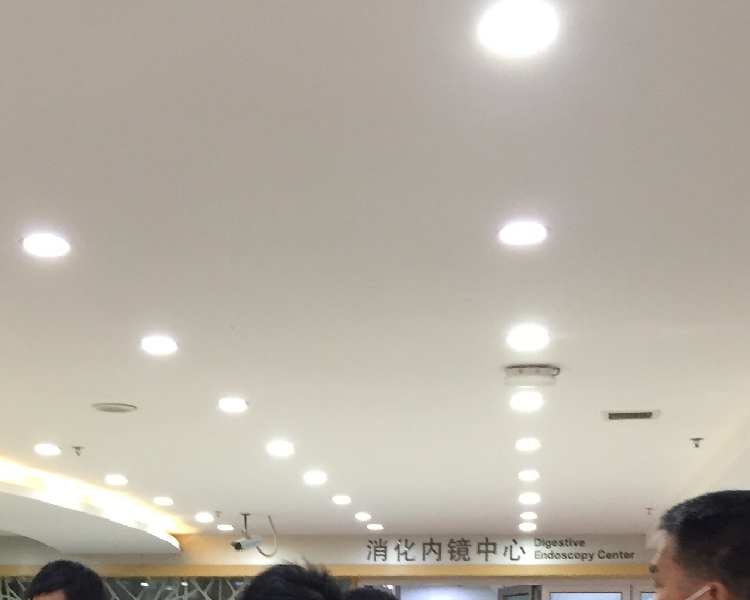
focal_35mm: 67
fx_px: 1487
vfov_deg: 21.3
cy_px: 709
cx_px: 334
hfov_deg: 28.3
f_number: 2.2
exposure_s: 1/33
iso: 125
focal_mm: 4.15
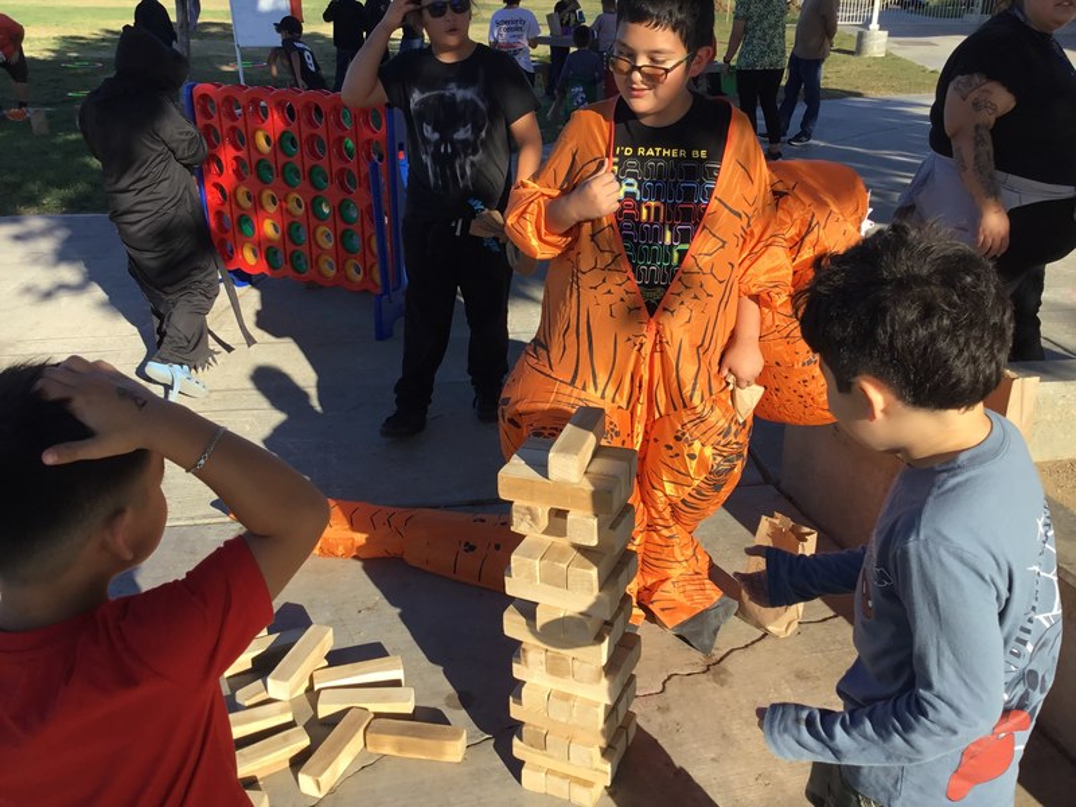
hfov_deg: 58.4
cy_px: 404
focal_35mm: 31
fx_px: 964
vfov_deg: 45.4
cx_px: 538
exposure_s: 1/776
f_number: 2.4
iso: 25
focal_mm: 3.3
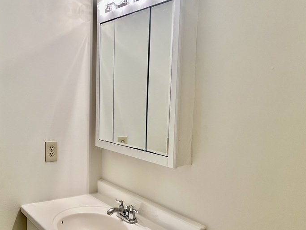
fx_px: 345
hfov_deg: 47.2
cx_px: 104
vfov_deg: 36.7
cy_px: 139
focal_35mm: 39
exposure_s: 1/120
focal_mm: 5.7
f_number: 1.5
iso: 80
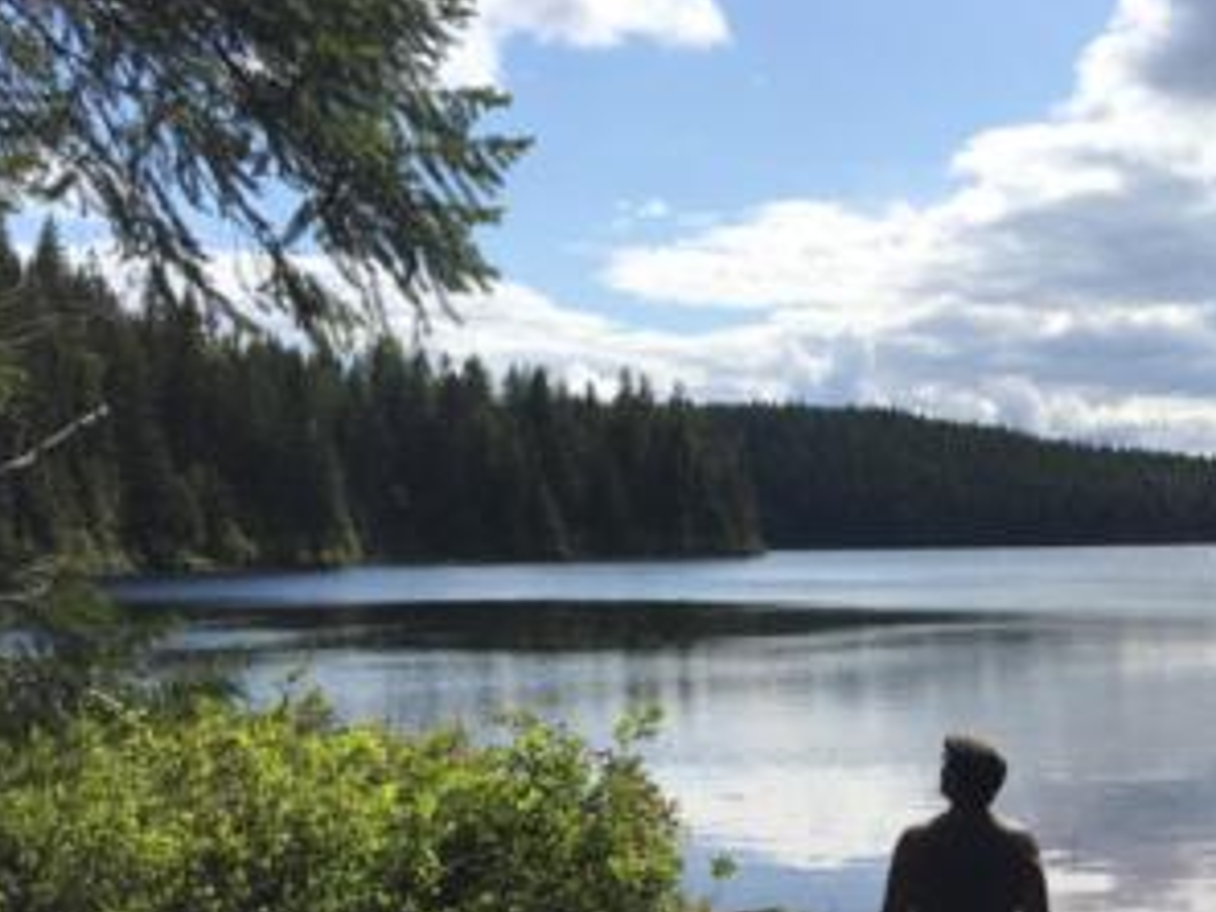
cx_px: 949
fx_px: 1721
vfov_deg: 29.0
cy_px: 729
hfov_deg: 37.7
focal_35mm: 49
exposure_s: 1/3497
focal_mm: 4.15
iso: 25
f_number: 2.2
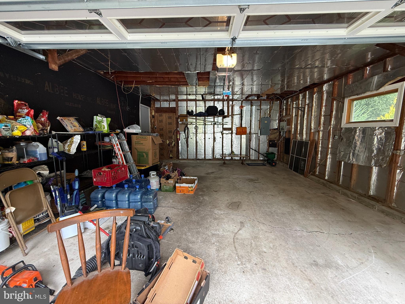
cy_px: 152
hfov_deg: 102.1
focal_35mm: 14
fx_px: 164
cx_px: 202
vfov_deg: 85.7
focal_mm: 2.22
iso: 200
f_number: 2.2
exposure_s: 1/60
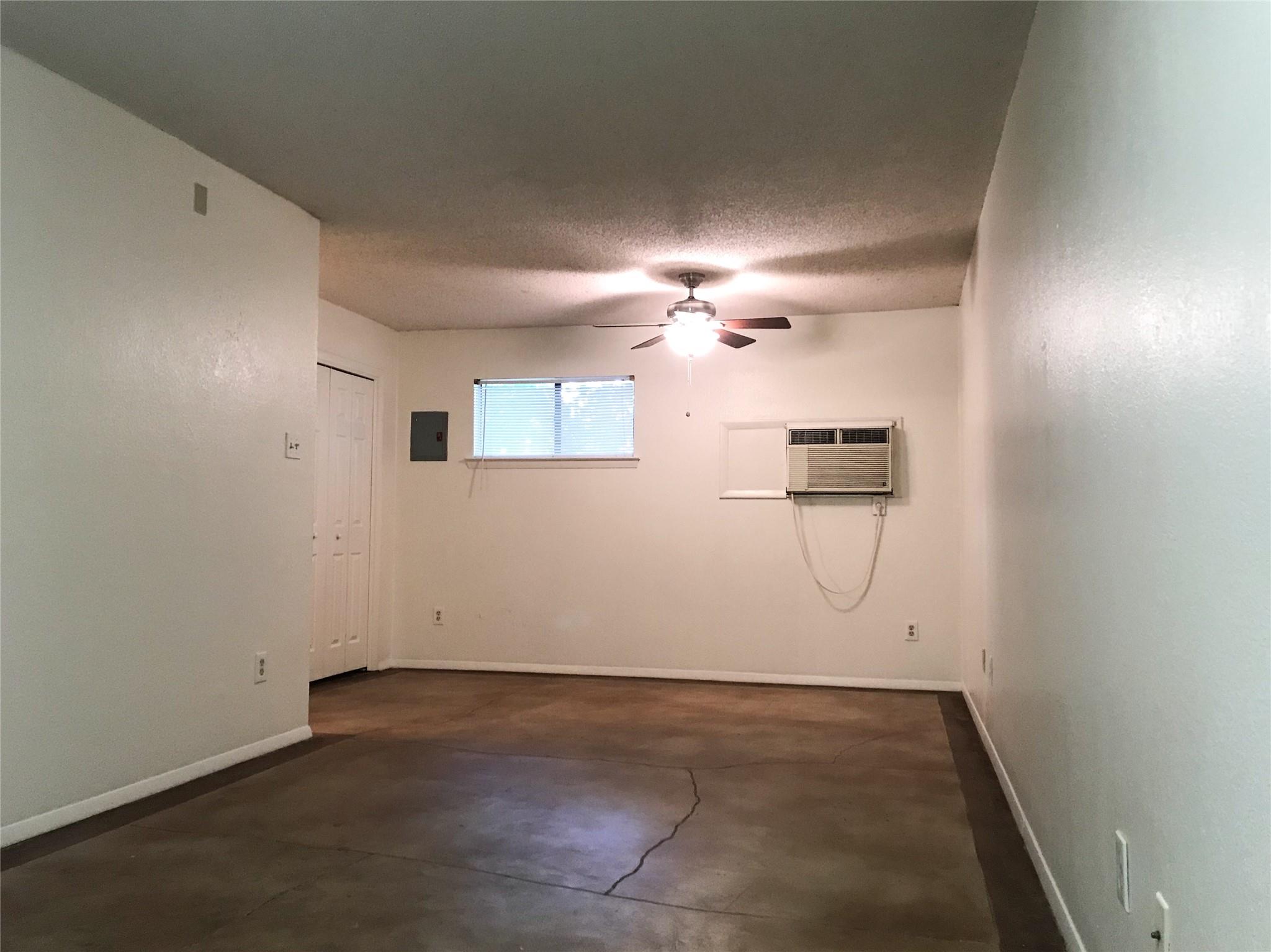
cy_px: 476
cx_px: 636
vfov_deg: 49.7
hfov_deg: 63.5
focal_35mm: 28
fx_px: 1028
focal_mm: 3.99
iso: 64
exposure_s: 1/15
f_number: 1.8
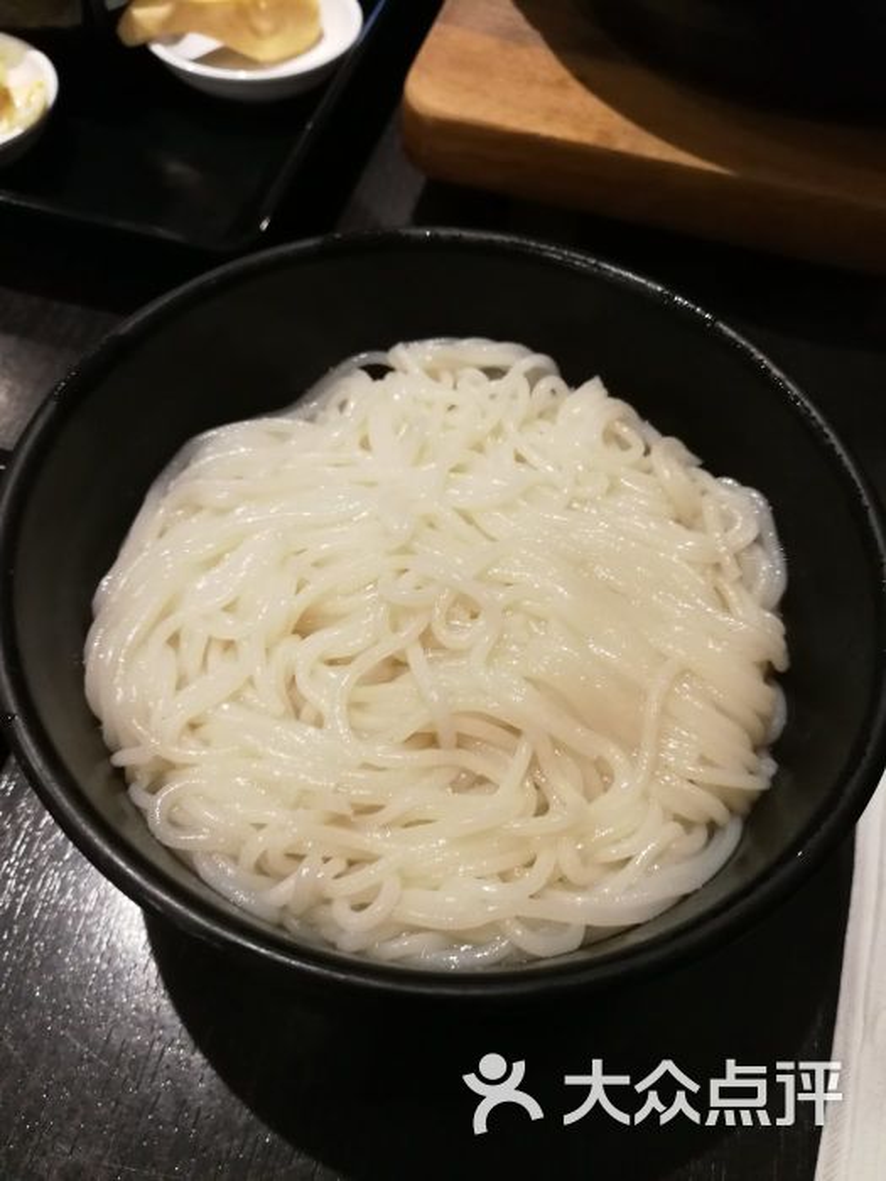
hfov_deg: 51.4
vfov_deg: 65.3
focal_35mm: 27
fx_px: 921
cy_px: 590
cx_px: 443
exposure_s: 1/30
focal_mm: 3.95
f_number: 1.8
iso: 320
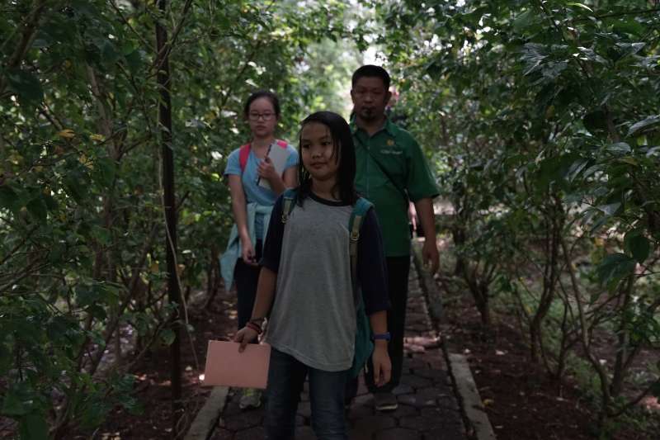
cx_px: 330
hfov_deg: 42.8
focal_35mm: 46
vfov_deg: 29.2
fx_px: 843
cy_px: 220
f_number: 4
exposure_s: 1/200
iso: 3200
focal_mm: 46
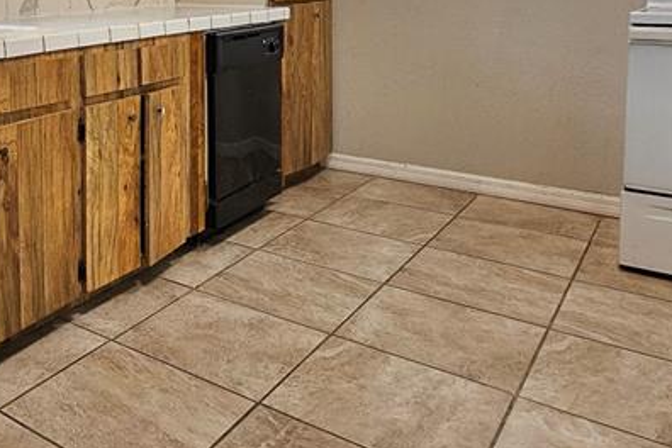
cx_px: 31
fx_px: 653
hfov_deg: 47.2
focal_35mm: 35
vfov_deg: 35.0
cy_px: 22
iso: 64
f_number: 2.2
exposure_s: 1/60
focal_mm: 2.2
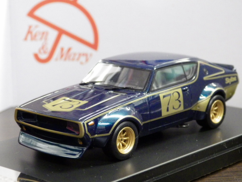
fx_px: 720
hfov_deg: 19.1
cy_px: 91
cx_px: 121
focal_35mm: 103
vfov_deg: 14.4
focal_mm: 18.4
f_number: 4.6
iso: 1600
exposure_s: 1/20
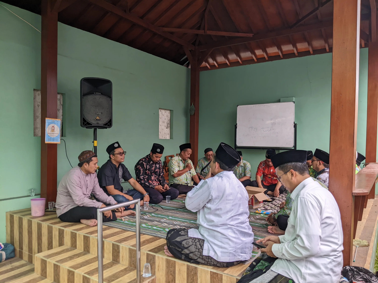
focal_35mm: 27
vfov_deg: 51.4
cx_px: 189
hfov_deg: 65.3
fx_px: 295
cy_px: 142
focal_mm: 4.44
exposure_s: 1/546
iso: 46
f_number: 1.8
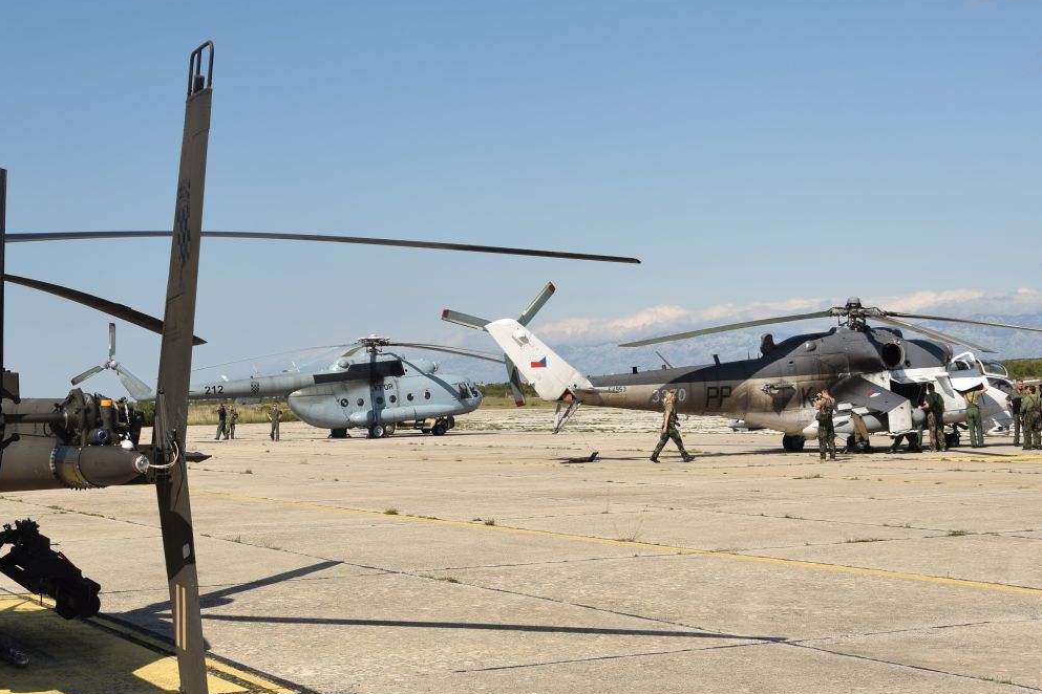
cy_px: 352
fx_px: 1679
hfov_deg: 34.3
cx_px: 401
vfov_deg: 23.4
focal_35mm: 58
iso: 100
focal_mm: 24
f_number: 9
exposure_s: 1/320
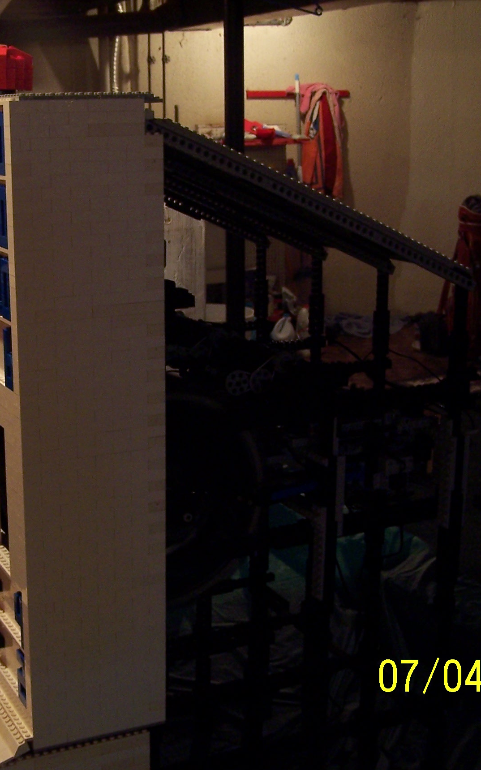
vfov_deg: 37.5
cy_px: 385
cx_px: 134
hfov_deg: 23.8
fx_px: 1133
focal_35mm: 54
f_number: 2.8
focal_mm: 6.3
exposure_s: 1/8
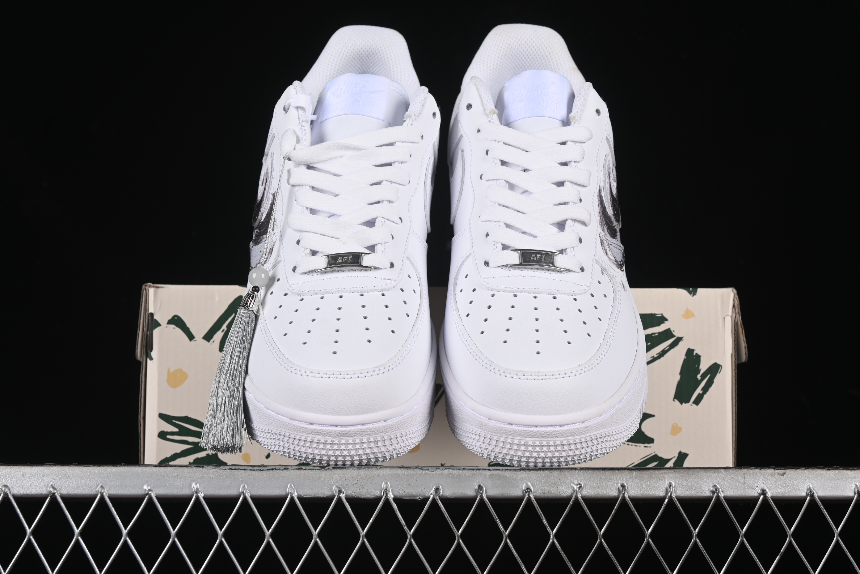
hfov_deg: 27.0
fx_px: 1792
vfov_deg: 18.2
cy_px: 287
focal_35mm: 75
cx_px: 430
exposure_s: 1/125
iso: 160
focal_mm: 50
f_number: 8
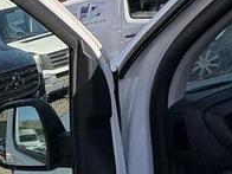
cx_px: -144
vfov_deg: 21.0
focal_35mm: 64
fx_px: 429
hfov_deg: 22.7
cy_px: 221
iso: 40
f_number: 2.2
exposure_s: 1/849
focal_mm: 2.22
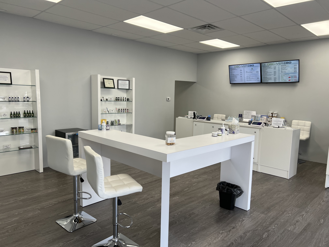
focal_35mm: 26
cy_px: 124
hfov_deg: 67.3
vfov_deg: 53.1
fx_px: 247
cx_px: 164
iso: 50
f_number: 1.5
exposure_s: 1/164
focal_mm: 5.7
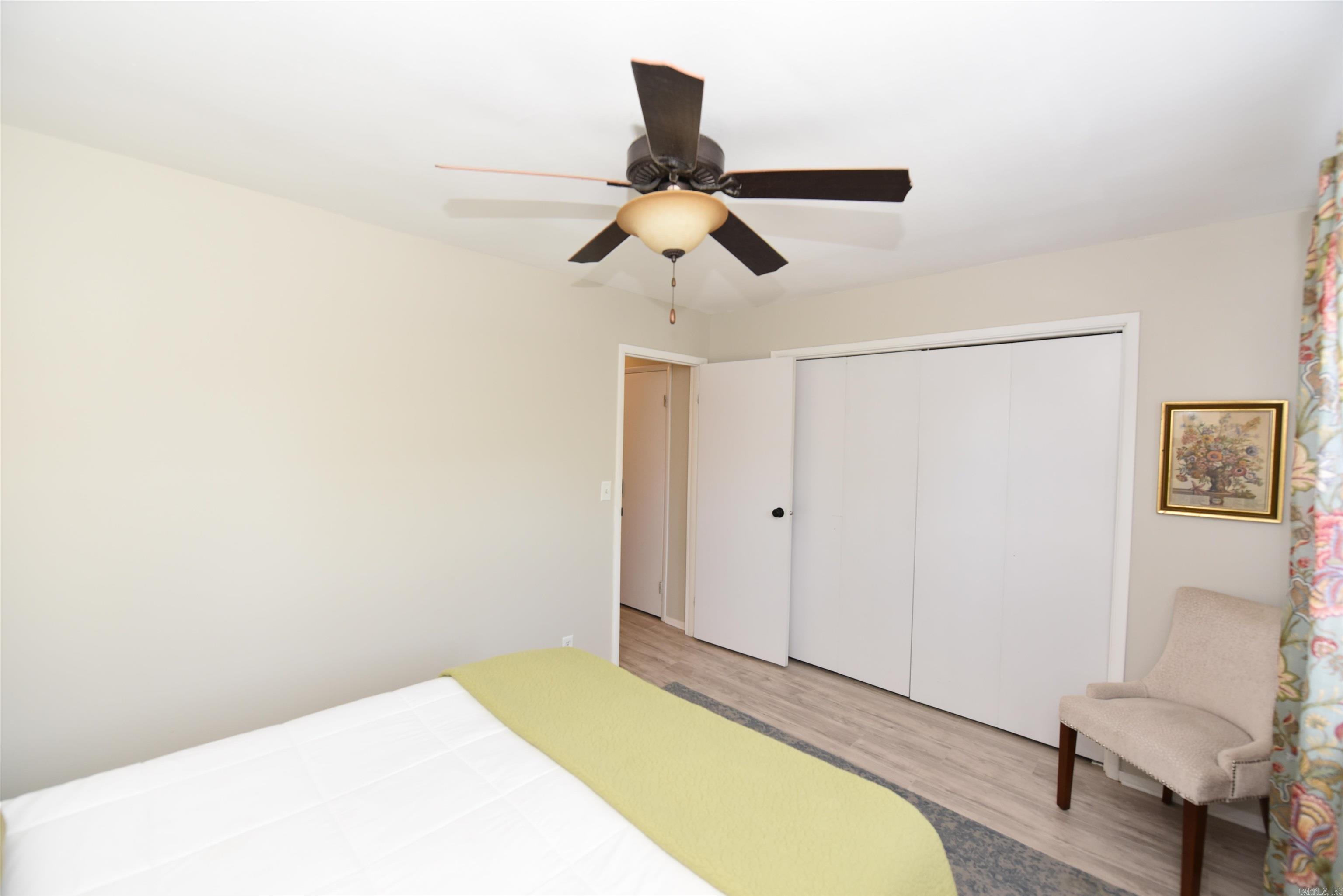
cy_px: 448
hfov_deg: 104.2
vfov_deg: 81.2
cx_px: 672
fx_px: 522
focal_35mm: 14
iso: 800
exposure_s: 1/100
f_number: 5
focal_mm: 14
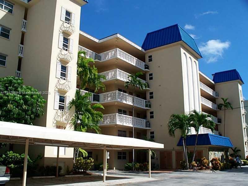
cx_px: 124
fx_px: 258
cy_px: 93
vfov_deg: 39.7
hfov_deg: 51.4
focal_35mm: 36
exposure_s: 1/400
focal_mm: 7.54
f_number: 5
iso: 64
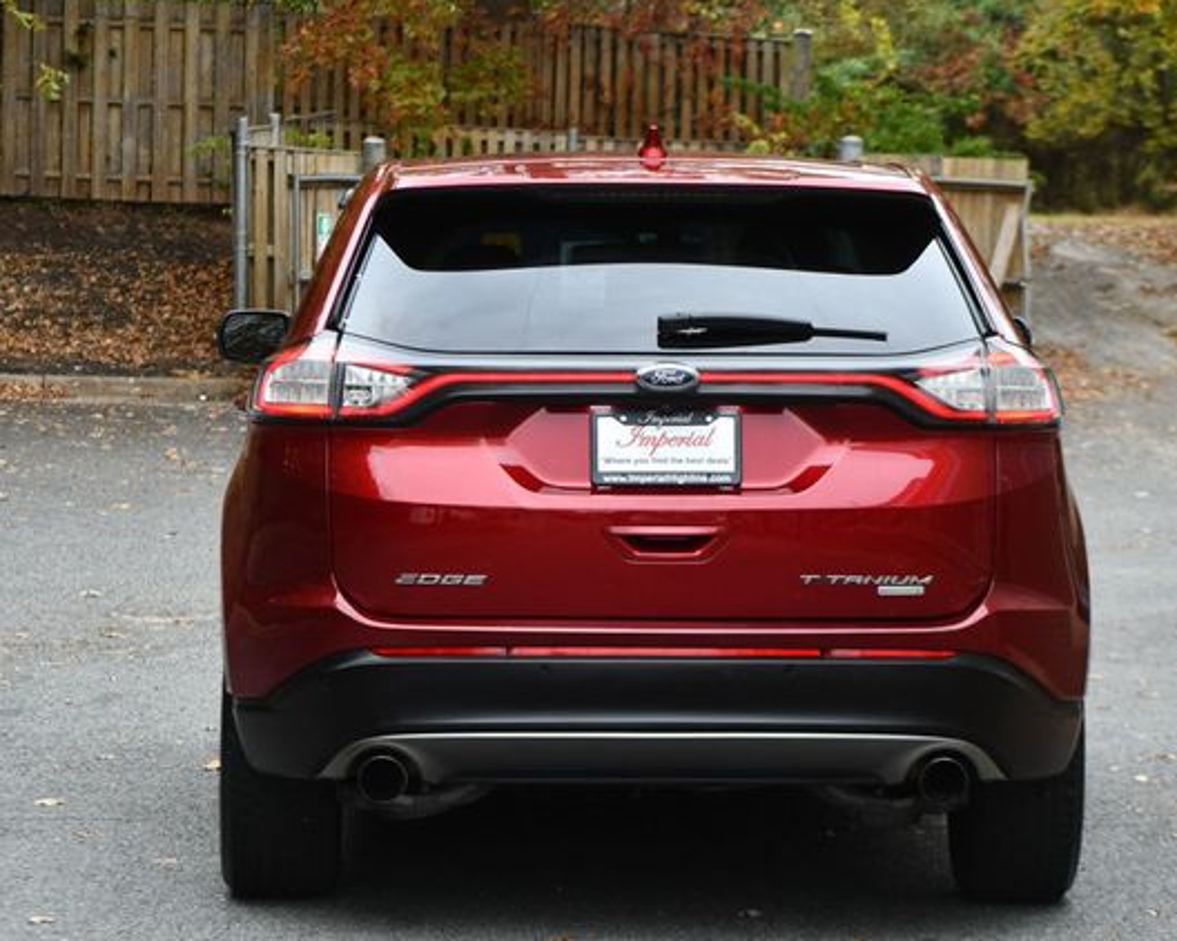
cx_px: 640
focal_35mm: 133
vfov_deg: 11.6
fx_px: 4631
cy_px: 470
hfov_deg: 14.5
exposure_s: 1/250
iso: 360
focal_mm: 78
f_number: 5.6
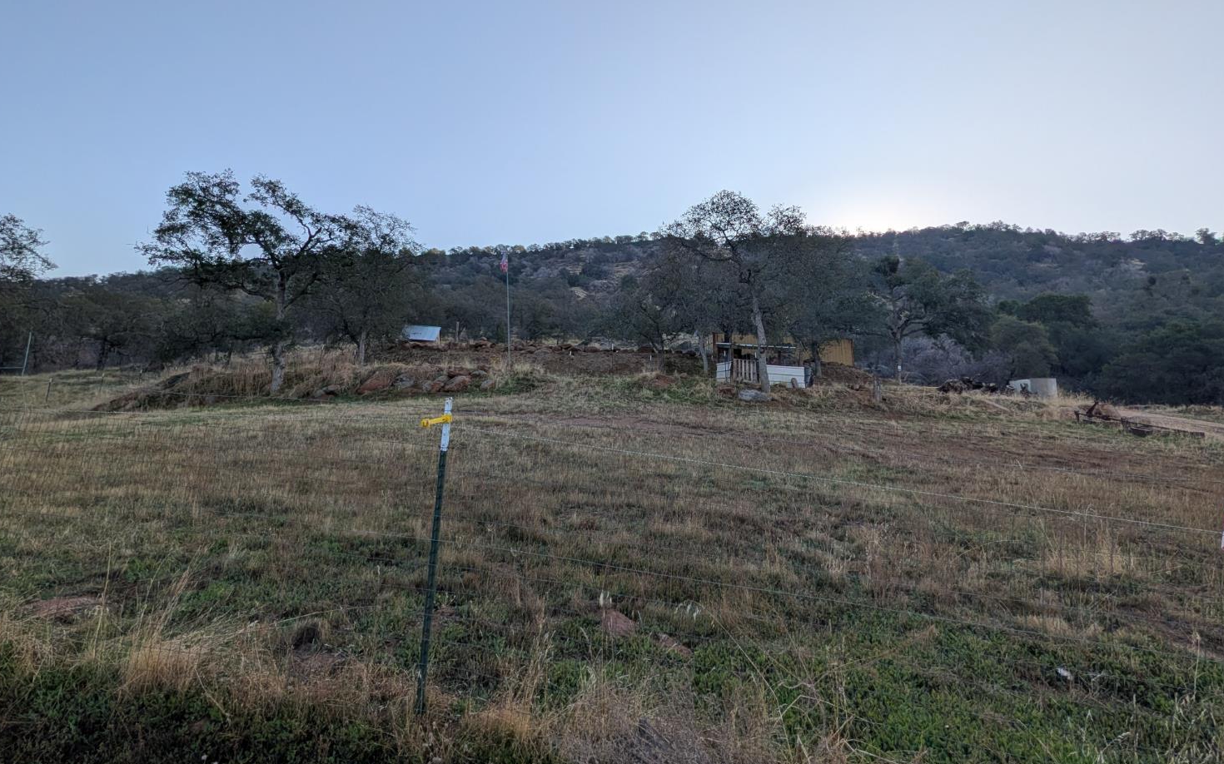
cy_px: 321
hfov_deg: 109.4
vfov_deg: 82.2
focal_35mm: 13
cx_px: 613
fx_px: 434
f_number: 1.7
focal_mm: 2.02
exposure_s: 1/3077
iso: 54
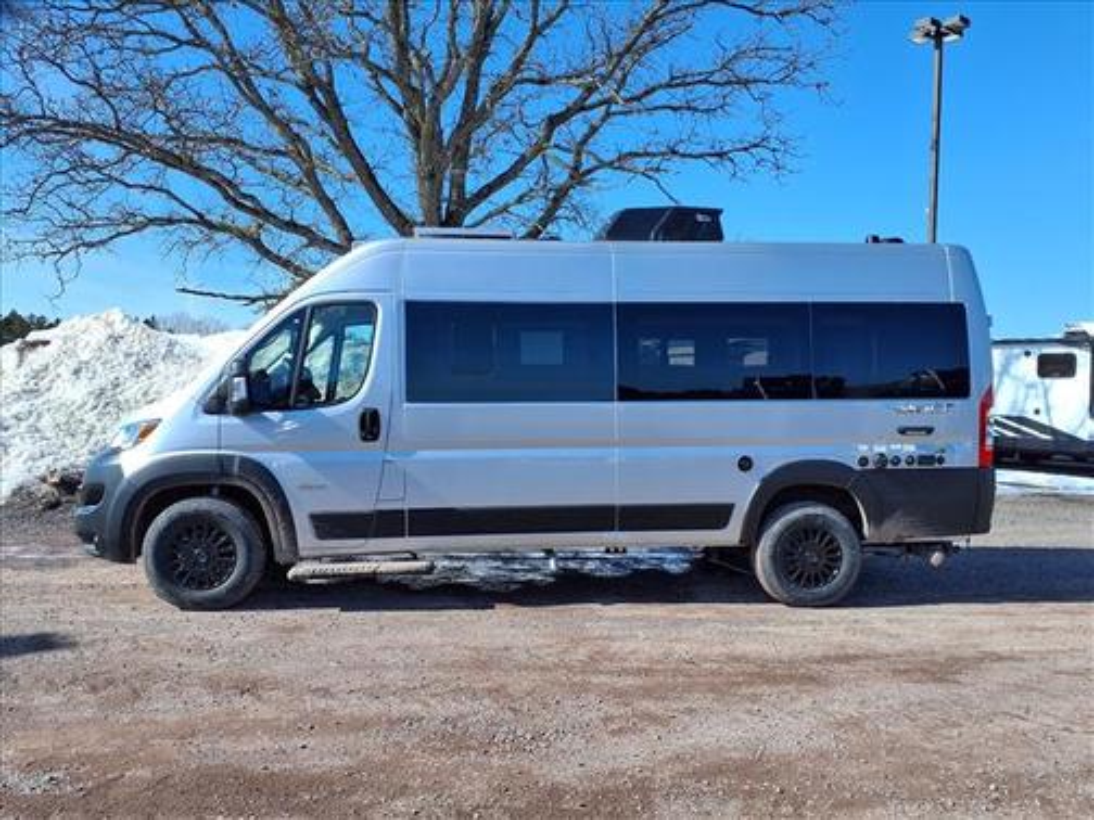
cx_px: 547
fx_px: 853
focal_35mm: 27
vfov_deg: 51.4
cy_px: 410
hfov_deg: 65.3
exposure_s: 1/2000
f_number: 1.9
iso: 40
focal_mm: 3.58
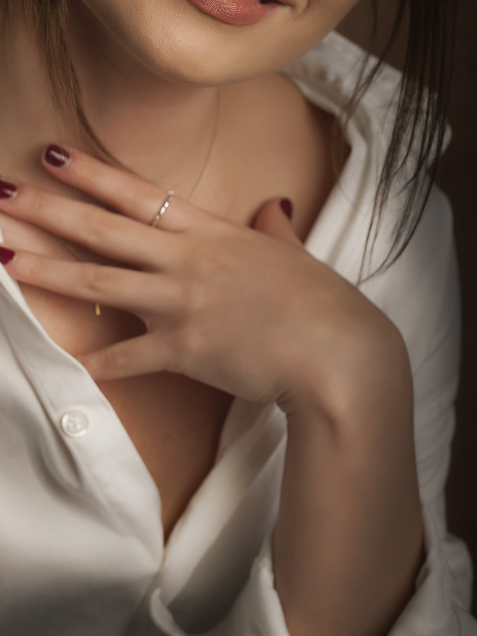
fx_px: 2884
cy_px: 115
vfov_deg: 12.5
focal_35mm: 157
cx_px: 203
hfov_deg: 9.5
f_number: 6.3
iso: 100
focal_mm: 85
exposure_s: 1/250
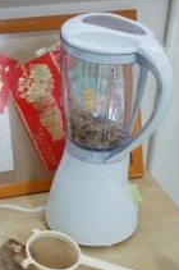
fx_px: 614
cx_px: 70
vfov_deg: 24.0
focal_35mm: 82
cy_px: 252
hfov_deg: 16.6
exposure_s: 1/15
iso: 400
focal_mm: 24
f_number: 5
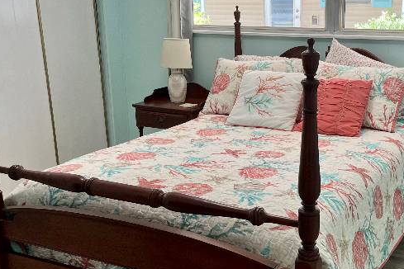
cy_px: 138
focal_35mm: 47
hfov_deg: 41.2
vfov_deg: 28.6
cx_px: 280
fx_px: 527
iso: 100
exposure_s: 1/120
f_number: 1.6
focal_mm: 5.1
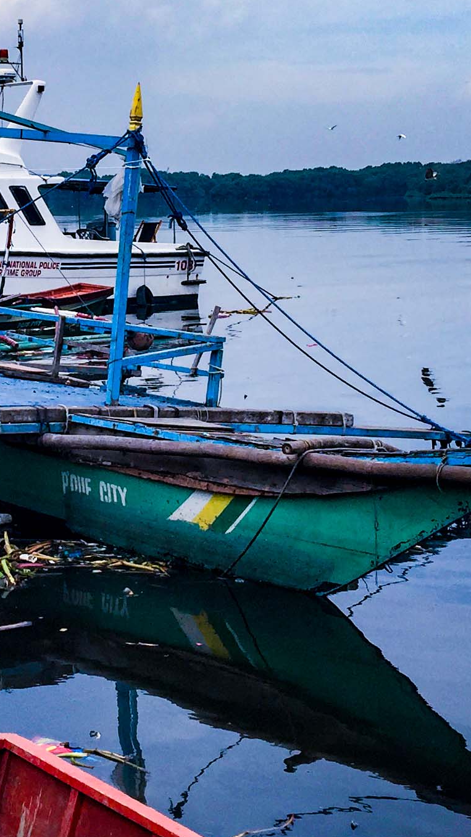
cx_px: 51
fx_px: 1688
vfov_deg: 27.7
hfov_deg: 15.7
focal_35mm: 76
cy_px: 287
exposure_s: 1/1799
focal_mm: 4.15
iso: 32
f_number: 2.2
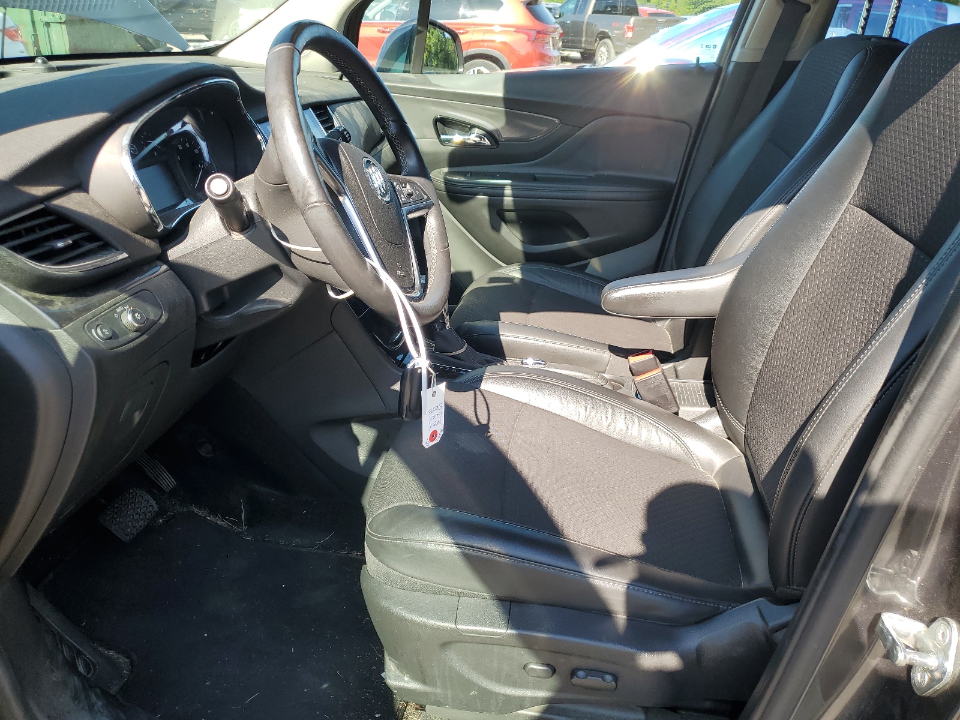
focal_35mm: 26
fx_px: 721
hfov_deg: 67.3
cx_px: 480
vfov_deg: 53.1
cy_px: 360
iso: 50
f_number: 1.5
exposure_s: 1/476
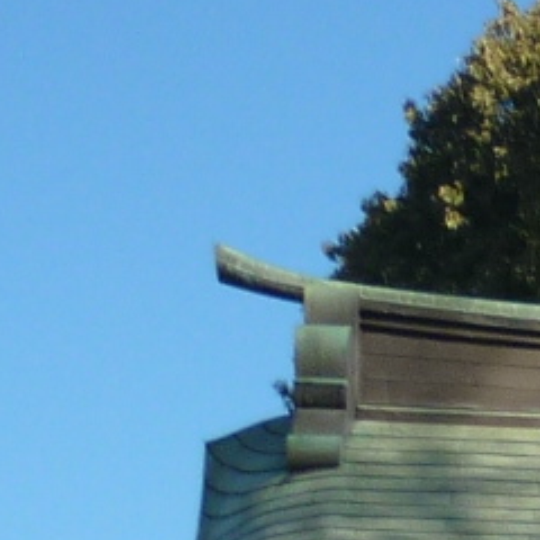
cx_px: 1670
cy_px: 1577
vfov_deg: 6.5
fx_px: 4395
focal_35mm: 249
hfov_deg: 6.4
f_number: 2.8
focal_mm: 5.5
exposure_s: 1/640
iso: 80
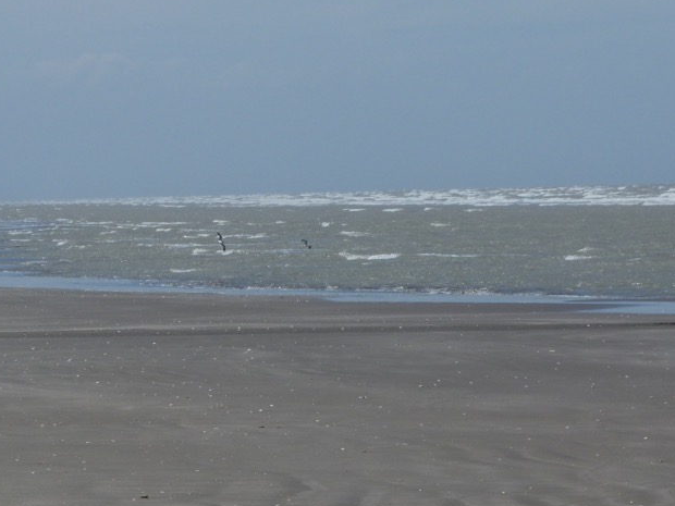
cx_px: 164
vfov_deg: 5.8
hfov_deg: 7.7
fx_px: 4992
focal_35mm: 256
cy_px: 144
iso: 80
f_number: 5.6
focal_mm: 22.3
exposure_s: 1/800
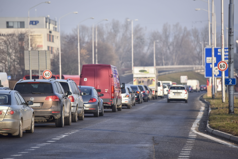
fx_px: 1322
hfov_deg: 10.3
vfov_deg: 6.9
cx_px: 119
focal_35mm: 200
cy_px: 80
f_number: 3.5
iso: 640
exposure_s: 1/4000
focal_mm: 200
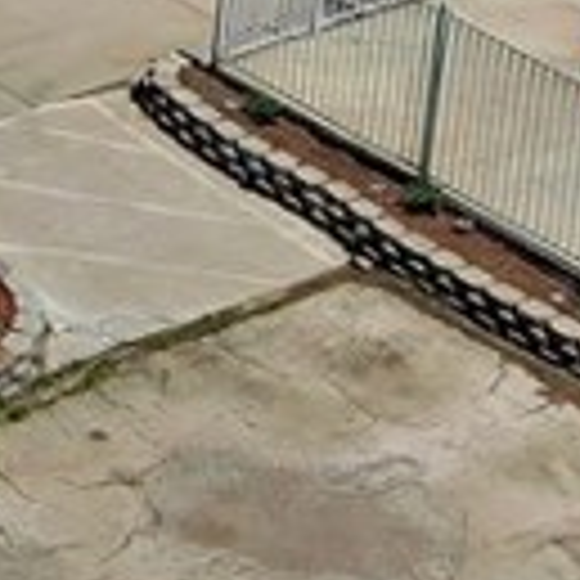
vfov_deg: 8.8
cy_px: -146
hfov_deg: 8.5
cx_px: -517
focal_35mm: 196
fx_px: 3715
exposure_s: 1/488
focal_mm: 10.57
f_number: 2.8
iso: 100
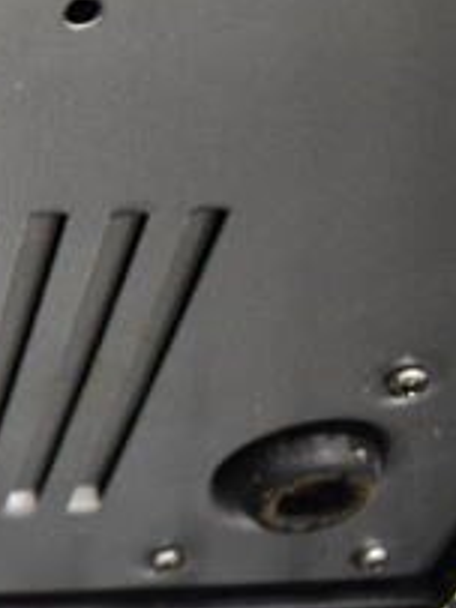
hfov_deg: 15.5
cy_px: 69
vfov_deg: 24.4
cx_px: -423
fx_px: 1371
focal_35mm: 78
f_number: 4
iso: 1250
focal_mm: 18
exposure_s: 1/60
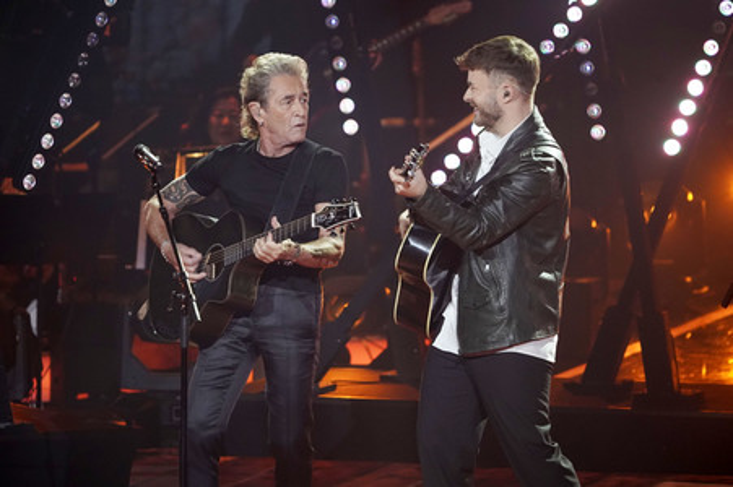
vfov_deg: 3.5
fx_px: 7894
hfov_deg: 5.3
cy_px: 244
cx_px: 366
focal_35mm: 388
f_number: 6.3
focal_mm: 388
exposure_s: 1/160
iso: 4000
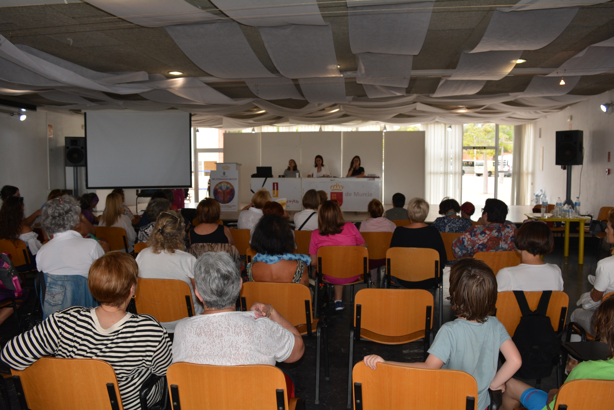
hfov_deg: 67.3
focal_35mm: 27
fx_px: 461
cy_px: 205
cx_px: 307
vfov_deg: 48.0
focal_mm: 18
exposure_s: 1/200
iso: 400
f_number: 5.6
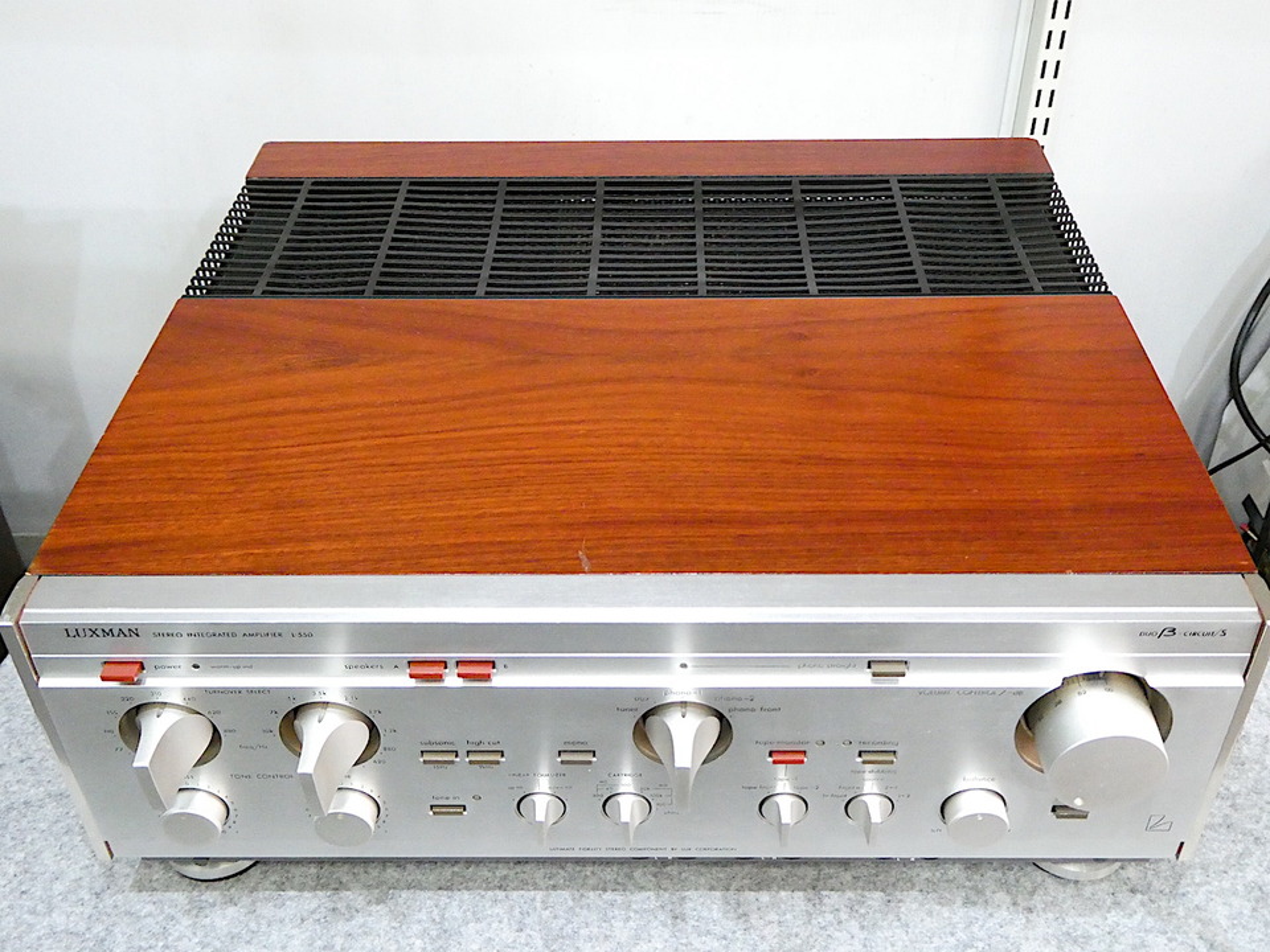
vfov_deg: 40.7
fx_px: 1284
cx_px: 635
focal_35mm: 35
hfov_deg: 52.6
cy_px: 476
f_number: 3.7
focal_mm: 6.3
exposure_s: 1/80
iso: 1250
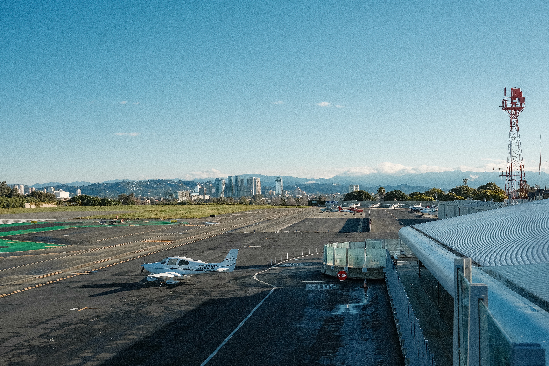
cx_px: 273
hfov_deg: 46.4
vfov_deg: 31.9
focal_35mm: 42
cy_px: 185
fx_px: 640
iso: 320
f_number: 5.6
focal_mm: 27
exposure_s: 1/1600
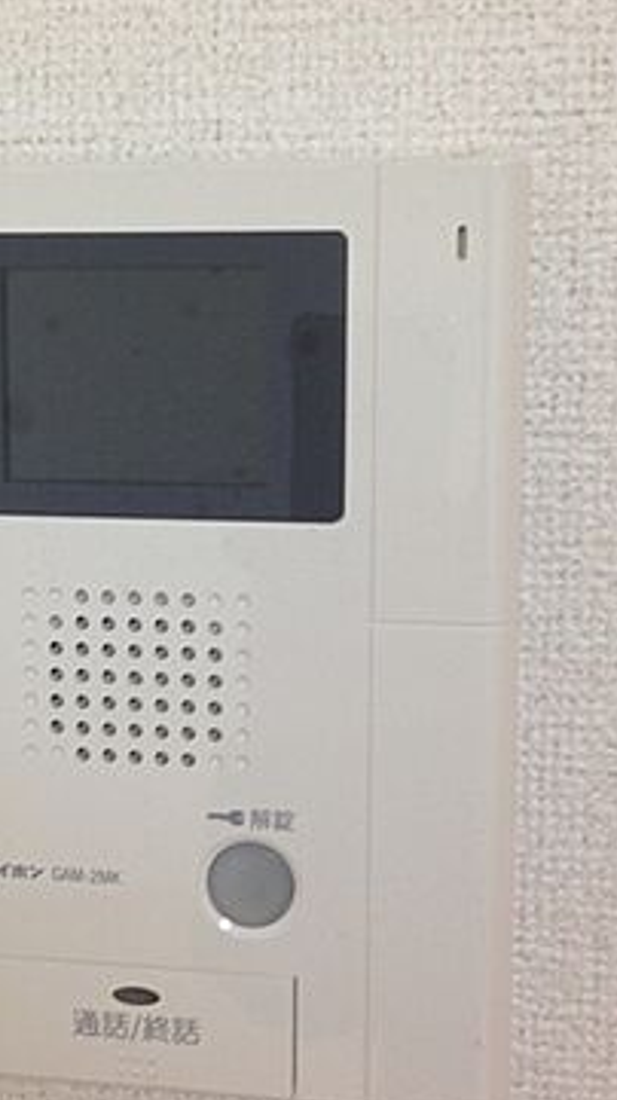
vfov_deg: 42.8
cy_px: 483
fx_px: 1399
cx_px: 205
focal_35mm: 48
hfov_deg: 24.7
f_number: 2.4
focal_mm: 4.12
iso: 80
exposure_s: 1/20
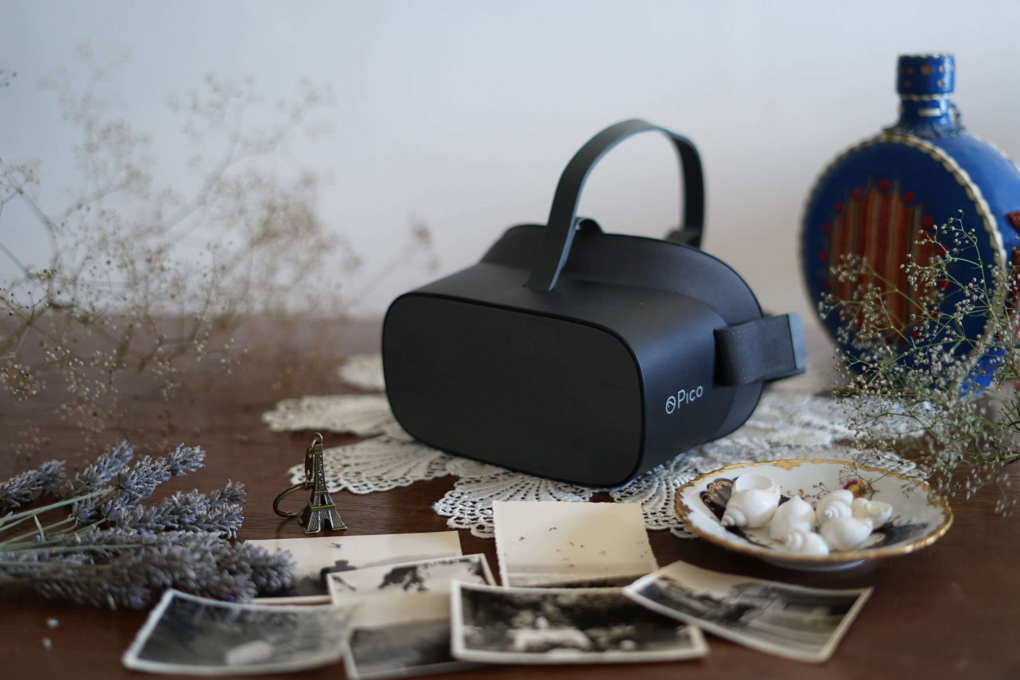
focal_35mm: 50
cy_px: 340
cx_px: 510
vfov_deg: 27.0
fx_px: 1417
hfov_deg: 39.6
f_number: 2
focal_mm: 50
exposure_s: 1/160
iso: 1600
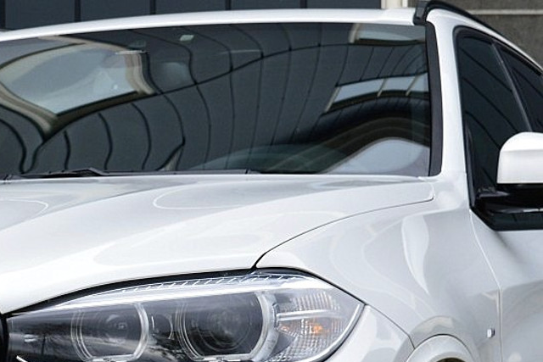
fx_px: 2444
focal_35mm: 162
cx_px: 48
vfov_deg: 8.4
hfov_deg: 12.6
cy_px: 373
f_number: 9
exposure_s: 1/160
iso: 400
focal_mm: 36
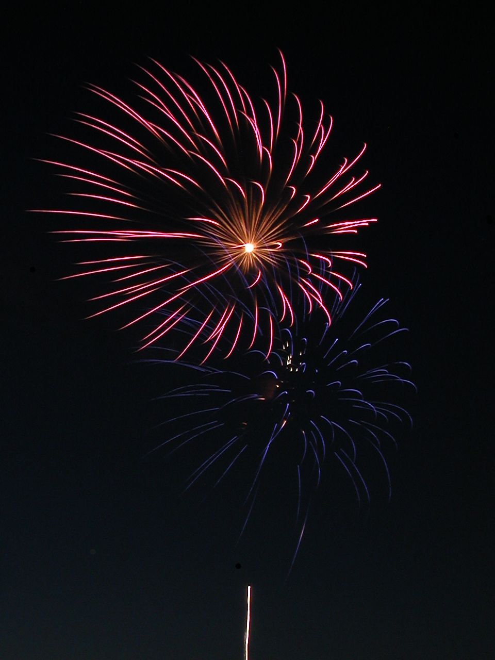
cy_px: 330
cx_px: 248
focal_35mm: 35
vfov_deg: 52.6
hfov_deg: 40.7
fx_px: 667
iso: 100
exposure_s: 8
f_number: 7.1
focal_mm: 8.9
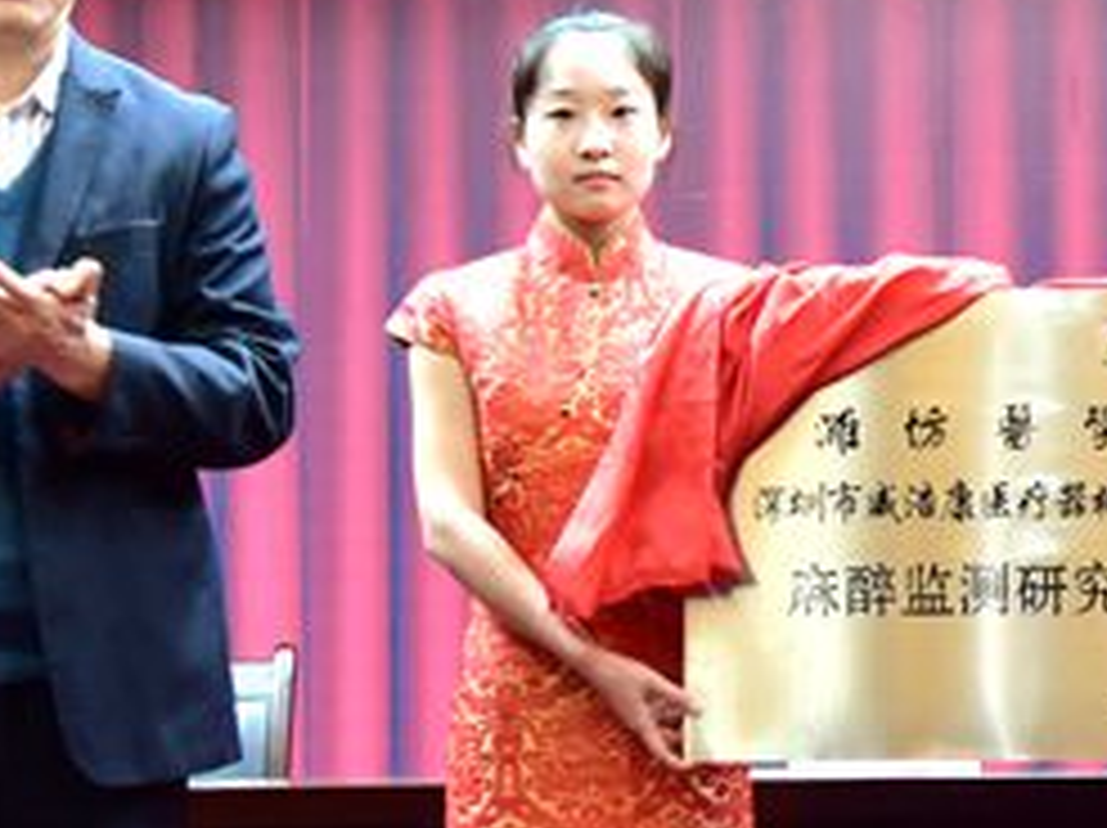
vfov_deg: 26.8
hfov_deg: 34.1
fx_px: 1725
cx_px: 940
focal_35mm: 54
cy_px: 256
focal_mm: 23
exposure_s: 1/40
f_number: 3.2
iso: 800
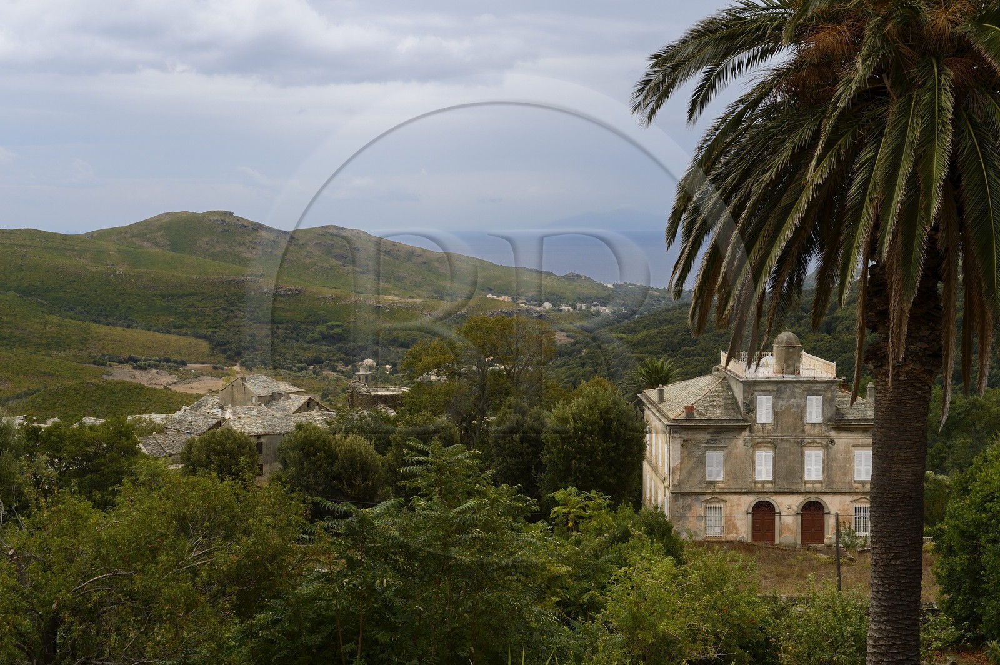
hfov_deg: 41.1
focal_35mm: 48
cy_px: 332
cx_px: 500
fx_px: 1332
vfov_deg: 28.0
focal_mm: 48
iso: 400
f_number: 9
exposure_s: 1/200
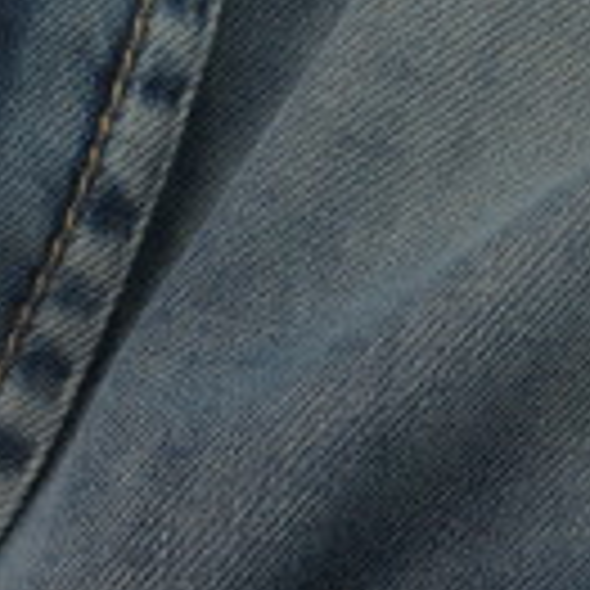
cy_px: 932
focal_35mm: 348
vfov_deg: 5.0
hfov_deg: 4.9
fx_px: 6717
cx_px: -874
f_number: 5
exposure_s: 1/60
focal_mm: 35
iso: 100
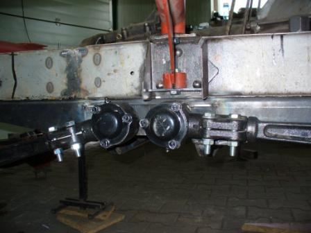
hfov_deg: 50.1
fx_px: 332
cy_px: 116
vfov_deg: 38.7
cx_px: 156
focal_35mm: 37
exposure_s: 1/60
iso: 100
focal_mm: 6.1
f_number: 2.8
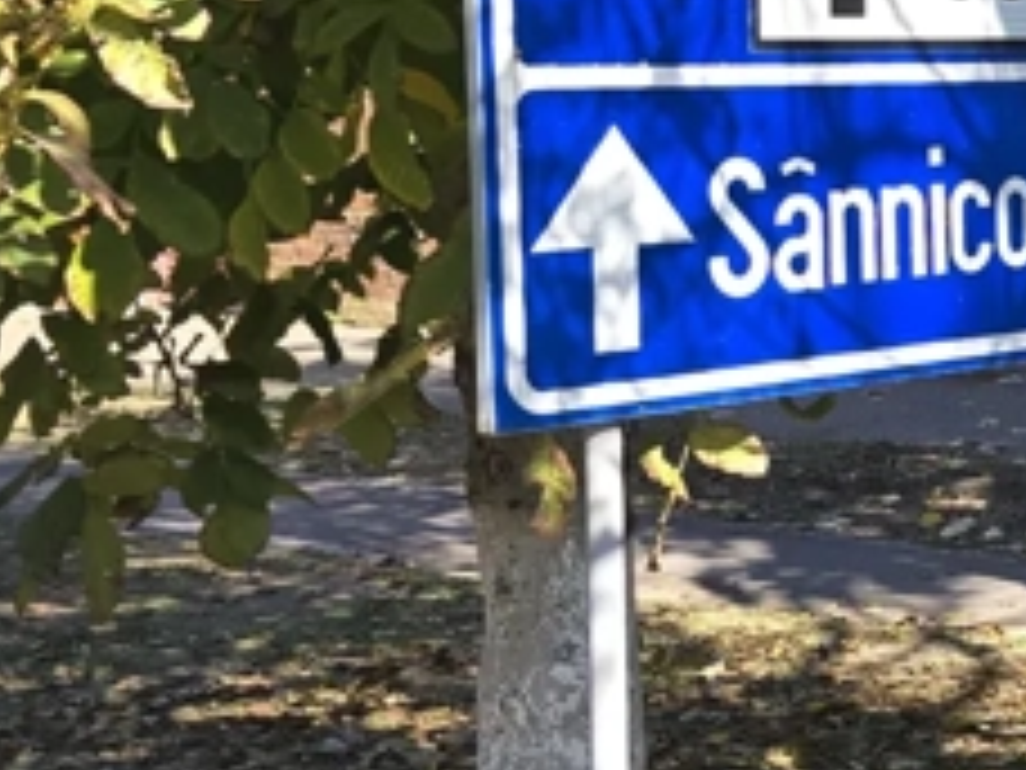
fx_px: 2994
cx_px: 2115
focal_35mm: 101
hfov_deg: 15.3
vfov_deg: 14.6
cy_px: 248
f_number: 1.7
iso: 12
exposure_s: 1/195
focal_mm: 6.3
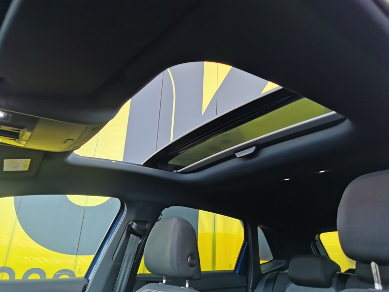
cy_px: 146
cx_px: 194
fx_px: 303
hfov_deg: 65.3
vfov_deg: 51.4
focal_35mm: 27
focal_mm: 5.58
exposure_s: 1/99.9
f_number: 1.8
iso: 50
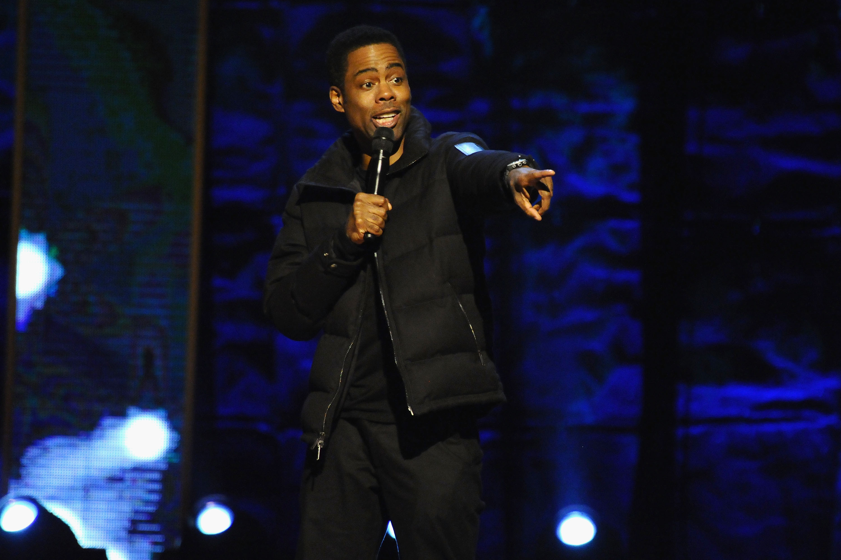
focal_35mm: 340
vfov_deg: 4.0
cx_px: 420
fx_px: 7937
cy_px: 280
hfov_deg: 6.1
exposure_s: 1/320
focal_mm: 340
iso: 12800
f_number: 4.8
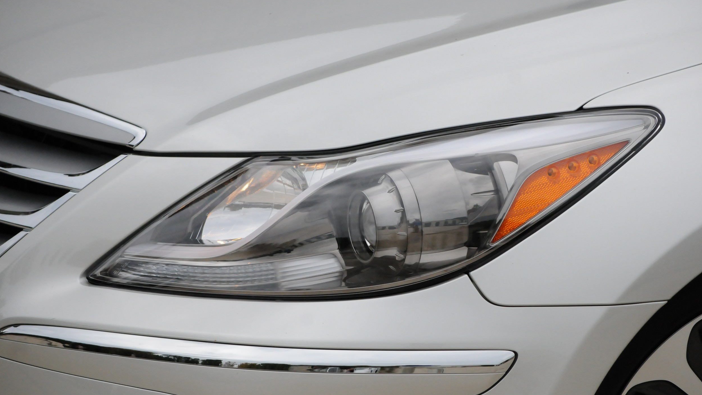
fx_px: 2997
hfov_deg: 13.4
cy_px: 192
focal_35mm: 161
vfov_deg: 7.5
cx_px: 352
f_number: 8
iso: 2000
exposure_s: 1/2500
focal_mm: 102
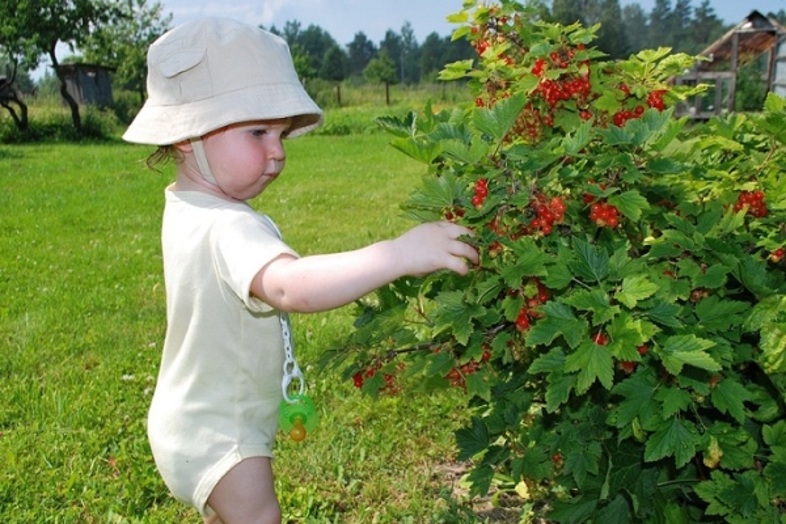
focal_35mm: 30
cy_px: 262
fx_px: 655
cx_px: 393
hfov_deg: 61.9
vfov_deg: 43.6
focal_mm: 20
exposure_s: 1/200
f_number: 9
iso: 100
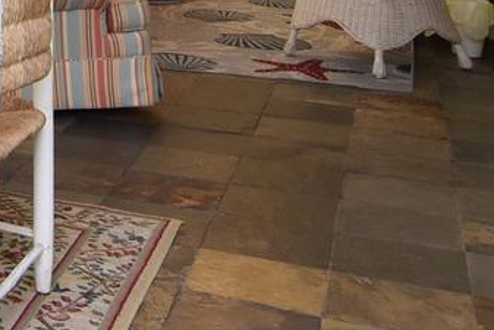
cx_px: -265
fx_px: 1057
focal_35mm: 77
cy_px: -169
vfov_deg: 16.2
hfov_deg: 21.6
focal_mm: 12
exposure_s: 1/60
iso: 800
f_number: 8
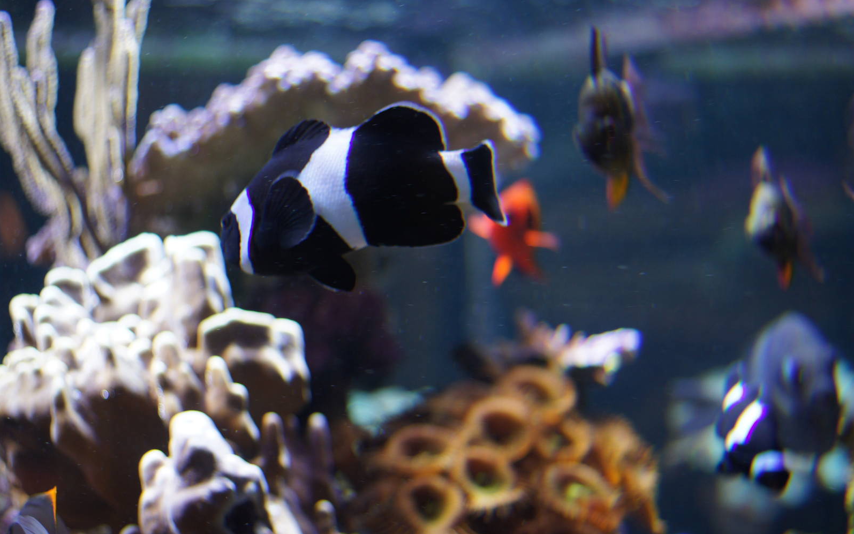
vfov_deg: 28.0
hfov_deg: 43.5
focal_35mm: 46
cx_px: 427
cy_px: 272
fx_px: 1071
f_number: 2.8
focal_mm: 30
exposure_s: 1/125
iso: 500
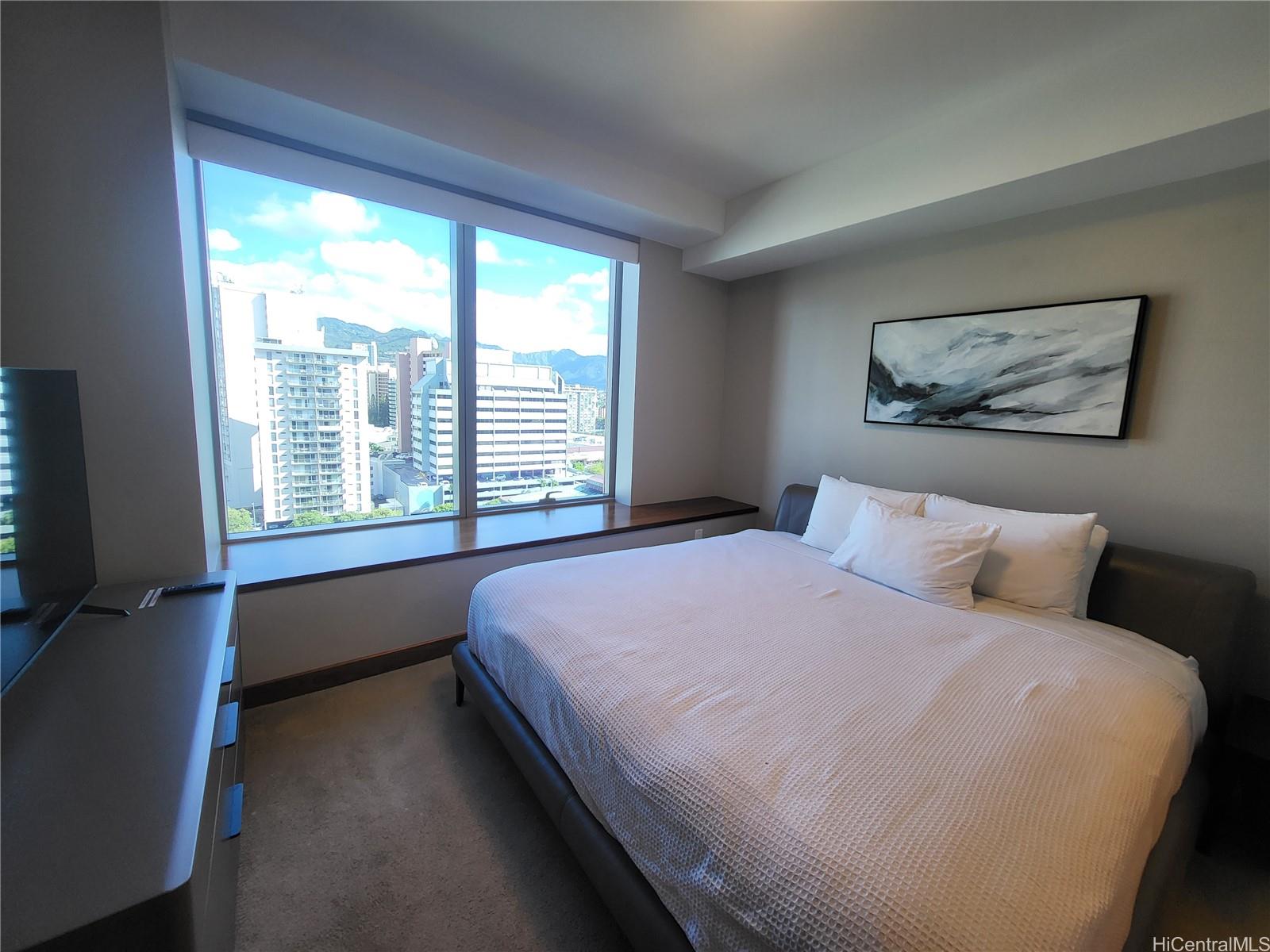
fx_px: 477
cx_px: 635
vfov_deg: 89.9
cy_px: 476
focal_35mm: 13
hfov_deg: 106.2
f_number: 2.2
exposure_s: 1/60
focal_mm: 1.74
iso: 40
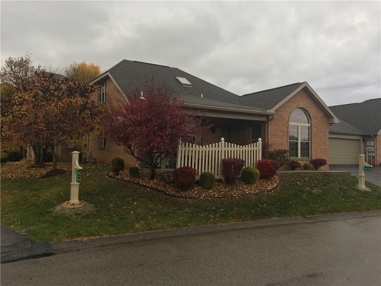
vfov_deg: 48.2
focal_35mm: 29
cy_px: 143
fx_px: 319
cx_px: 190
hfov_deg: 61.7
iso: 25
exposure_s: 1/40
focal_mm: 4.15
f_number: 2.2
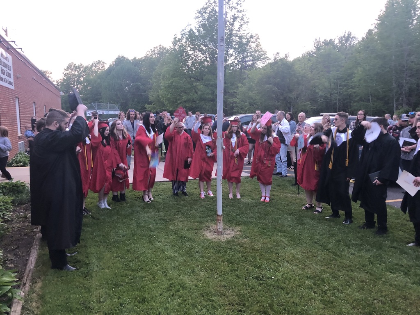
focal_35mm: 28
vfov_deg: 49.7
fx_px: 340
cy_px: 158
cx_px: 210
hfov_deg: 63.4
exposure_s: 1/15
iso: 64
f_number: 1.8
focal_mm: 3.99
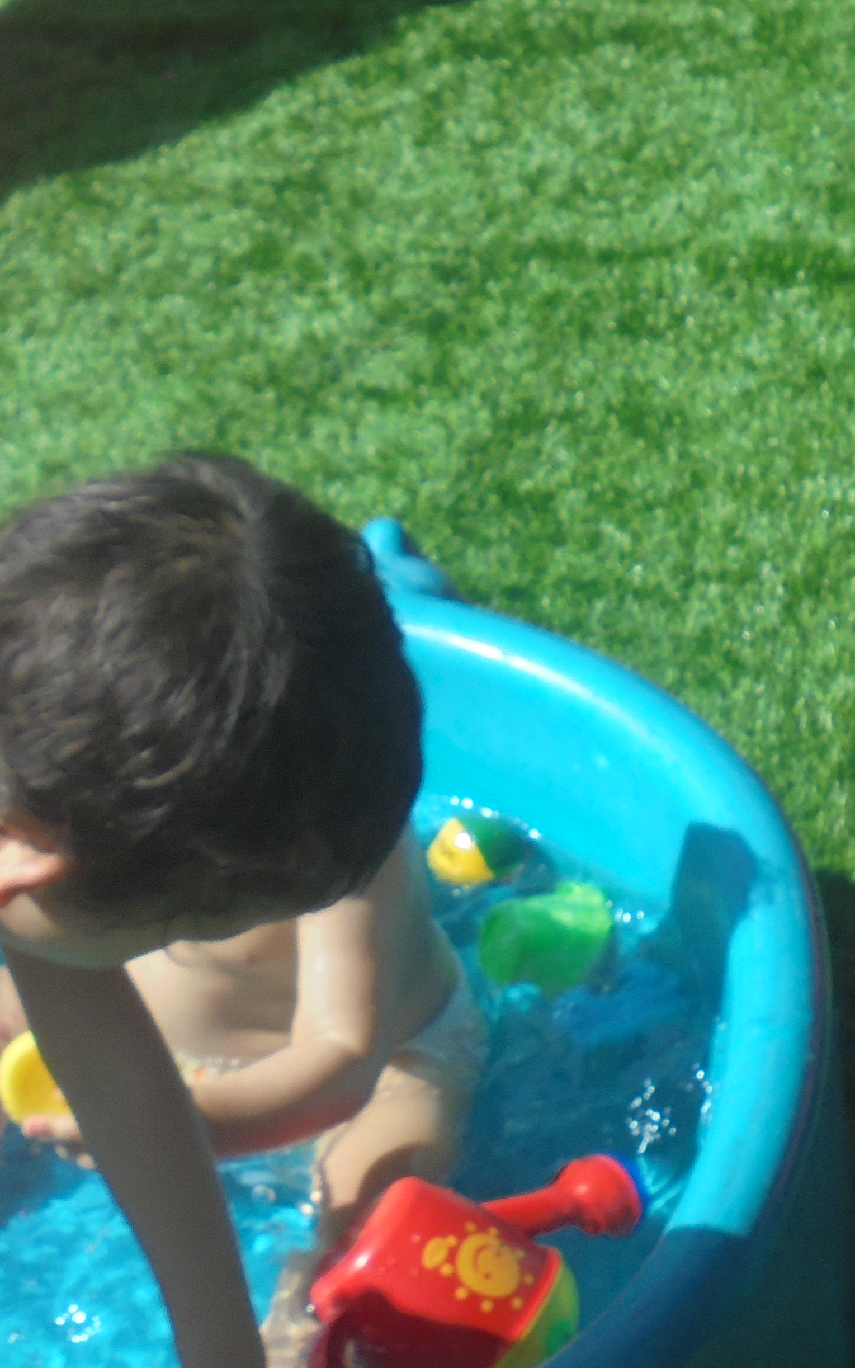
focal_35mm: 96
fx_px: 3579
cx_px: 136
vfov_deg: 21.5
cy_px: 945
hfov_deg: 13.5
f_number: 4.5
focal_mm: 7.8
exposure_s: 1/400
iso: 100
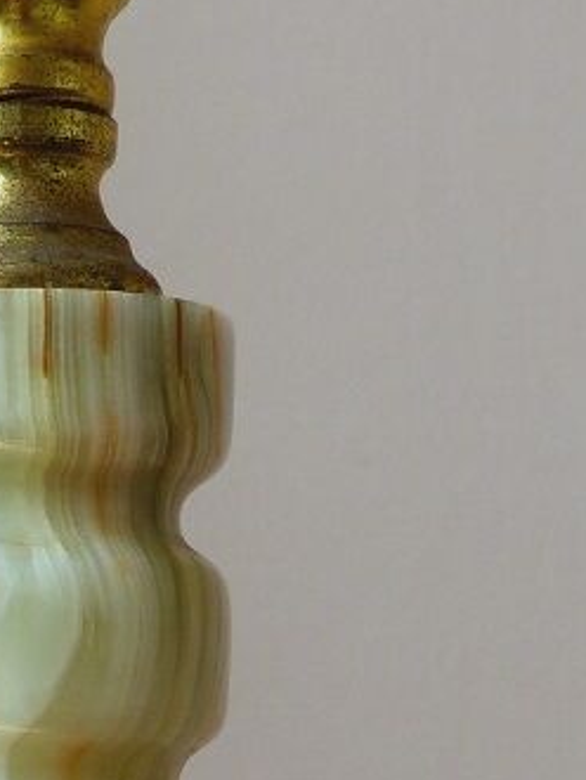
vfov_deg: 15.3
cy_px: 844
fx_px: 2840
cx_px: 43
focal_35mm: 126
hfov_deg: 11.7
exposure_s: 1/125
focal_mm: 7
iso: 100
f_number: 4
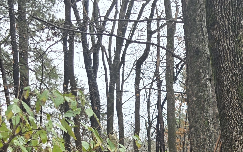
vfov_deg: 12.8
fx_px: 603
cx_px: 313
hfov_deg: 20.8
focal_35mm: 91
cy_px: 287
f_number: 1.7
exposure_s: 1/180
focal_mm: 6.3
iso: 16
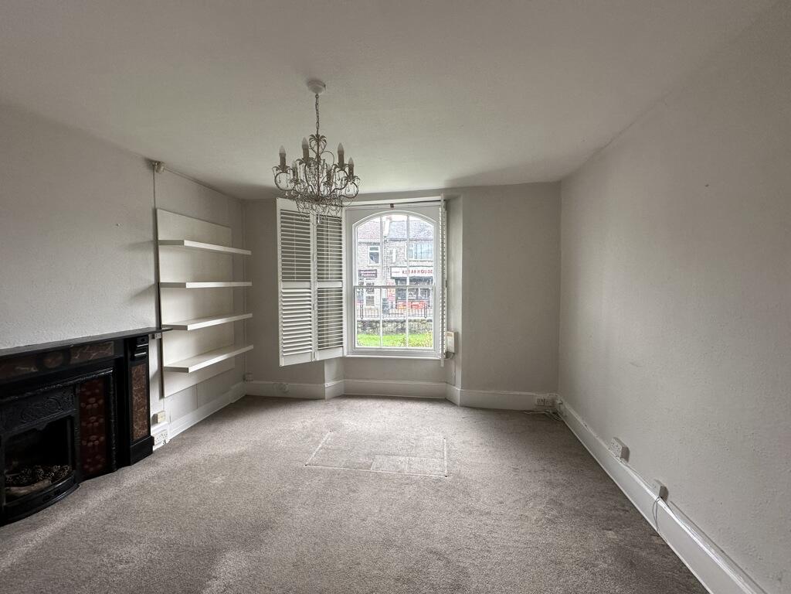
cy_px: 297
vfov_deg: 85.7
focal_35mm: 14
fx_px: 320
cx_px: 396
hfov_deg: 102.1
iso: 100
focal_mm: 2.22
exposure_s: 1/100
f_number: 2.2
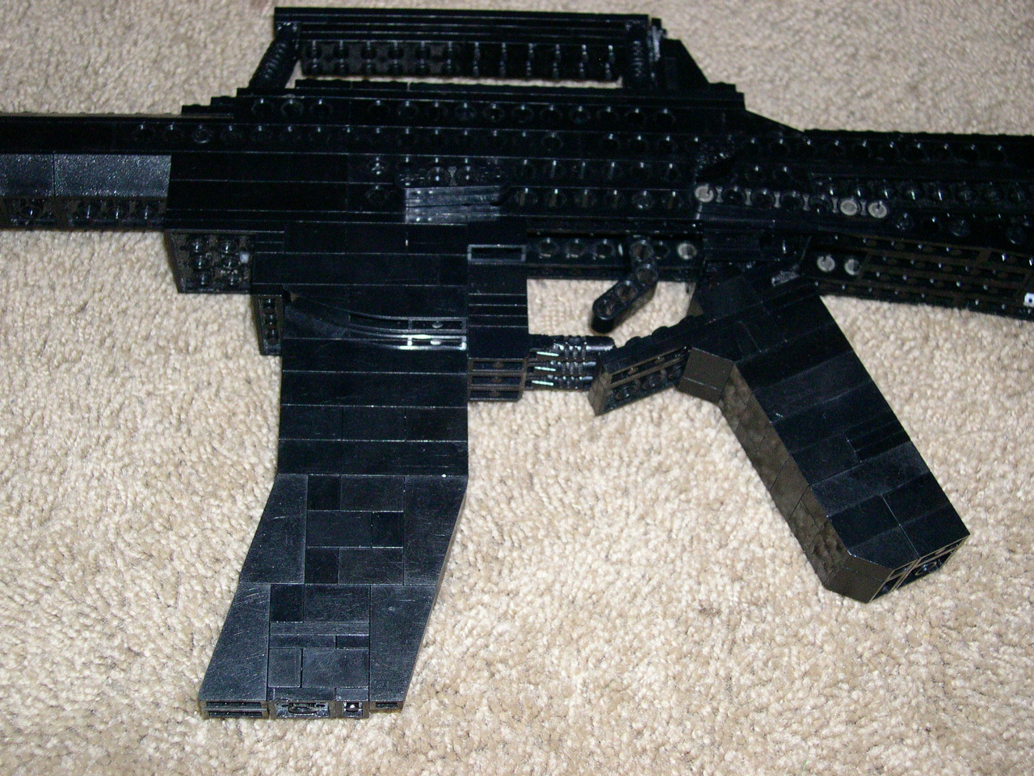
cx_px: 517
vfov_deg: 28.0
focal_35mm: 52
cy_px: 388
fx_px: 1553
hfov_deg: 36.8
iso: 400
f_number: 3.2
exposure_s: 1/60
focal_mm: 11.1
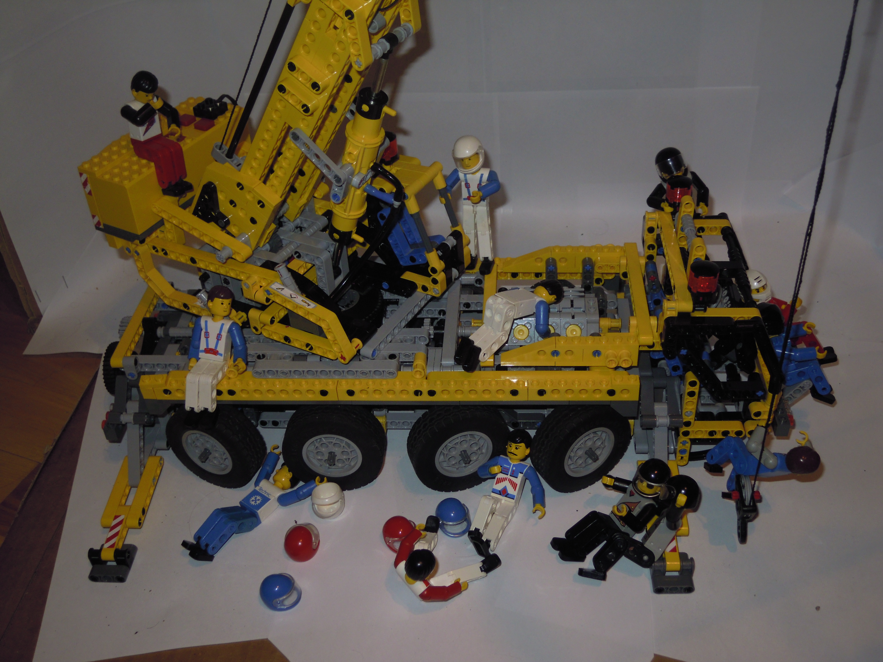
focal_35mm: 36
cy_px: 331
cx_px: 442
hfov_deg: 51.4
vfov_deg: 39.7
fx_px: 918
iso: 100
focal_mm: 6.4
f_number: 3
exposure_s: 1/30
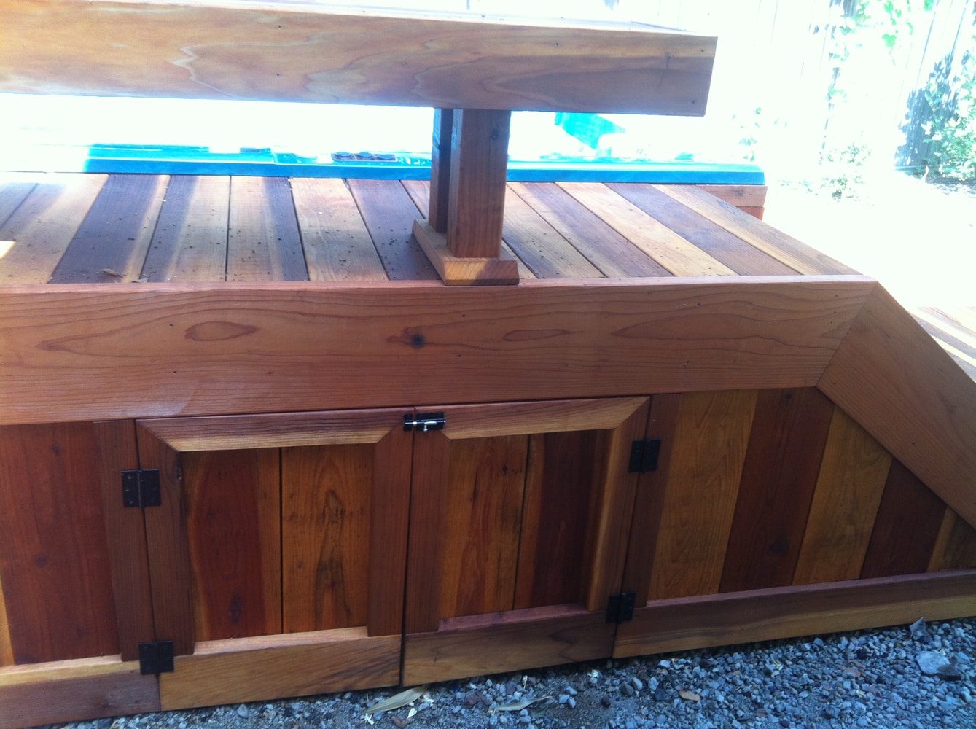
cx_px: 488
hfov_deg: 52.7
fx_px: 985
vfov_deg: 40.6
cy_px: 364
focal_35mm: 35
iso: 80
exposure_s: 1/60
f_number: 2.8
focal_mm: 3.85
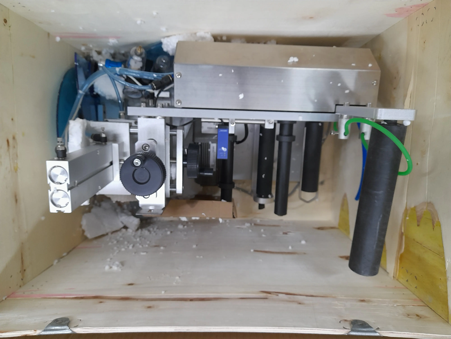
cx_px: 226
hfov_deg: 69.4
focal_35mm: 25
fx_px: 326
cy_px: 170
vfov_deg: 54.9
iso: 250
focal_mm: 4.6
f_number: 2
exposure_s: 1/30
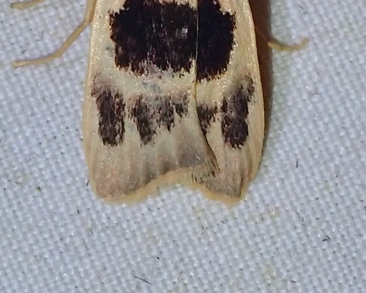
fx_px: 1983
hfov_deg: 10.5
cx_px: 165
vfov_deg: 8.4
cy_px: -17
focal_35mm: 183
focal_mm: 18
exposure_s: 1/200
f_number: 6.3
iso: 200
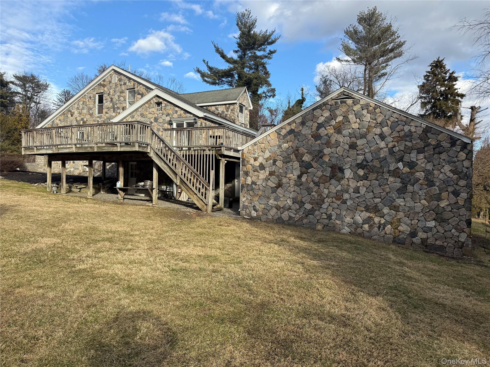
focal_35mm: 24
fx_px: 340
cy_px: 184
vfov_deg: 56.8
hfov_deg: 71.6
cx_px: 245
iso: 80
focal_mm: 6.76
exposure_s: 1/1553
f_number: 1.78
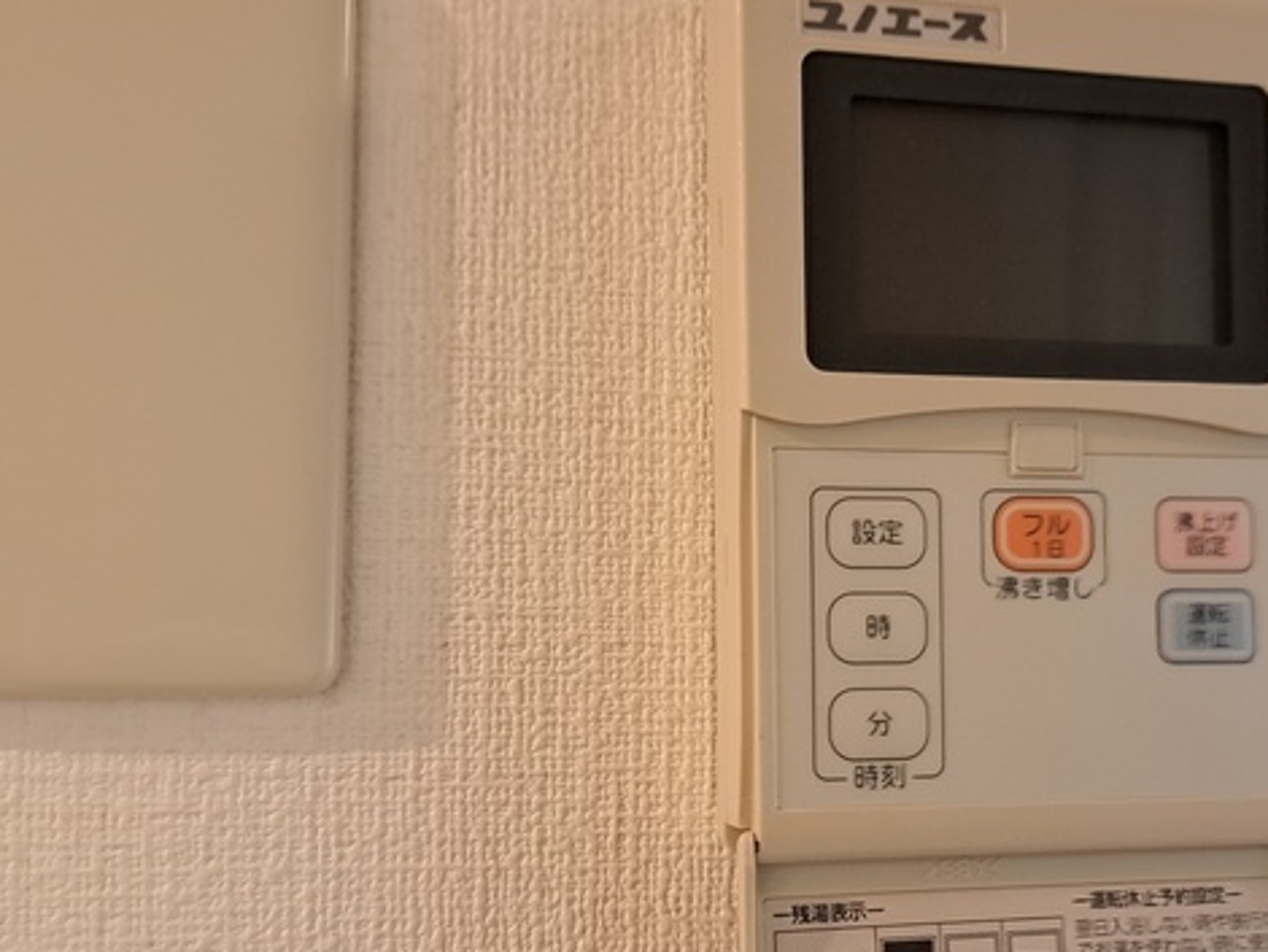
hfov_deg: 38.1
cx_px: 915
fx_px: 1796
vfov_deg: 29.6
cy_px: 577
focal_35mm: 49
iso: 400
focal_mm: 5.23
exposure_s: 1/25
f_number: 1.8
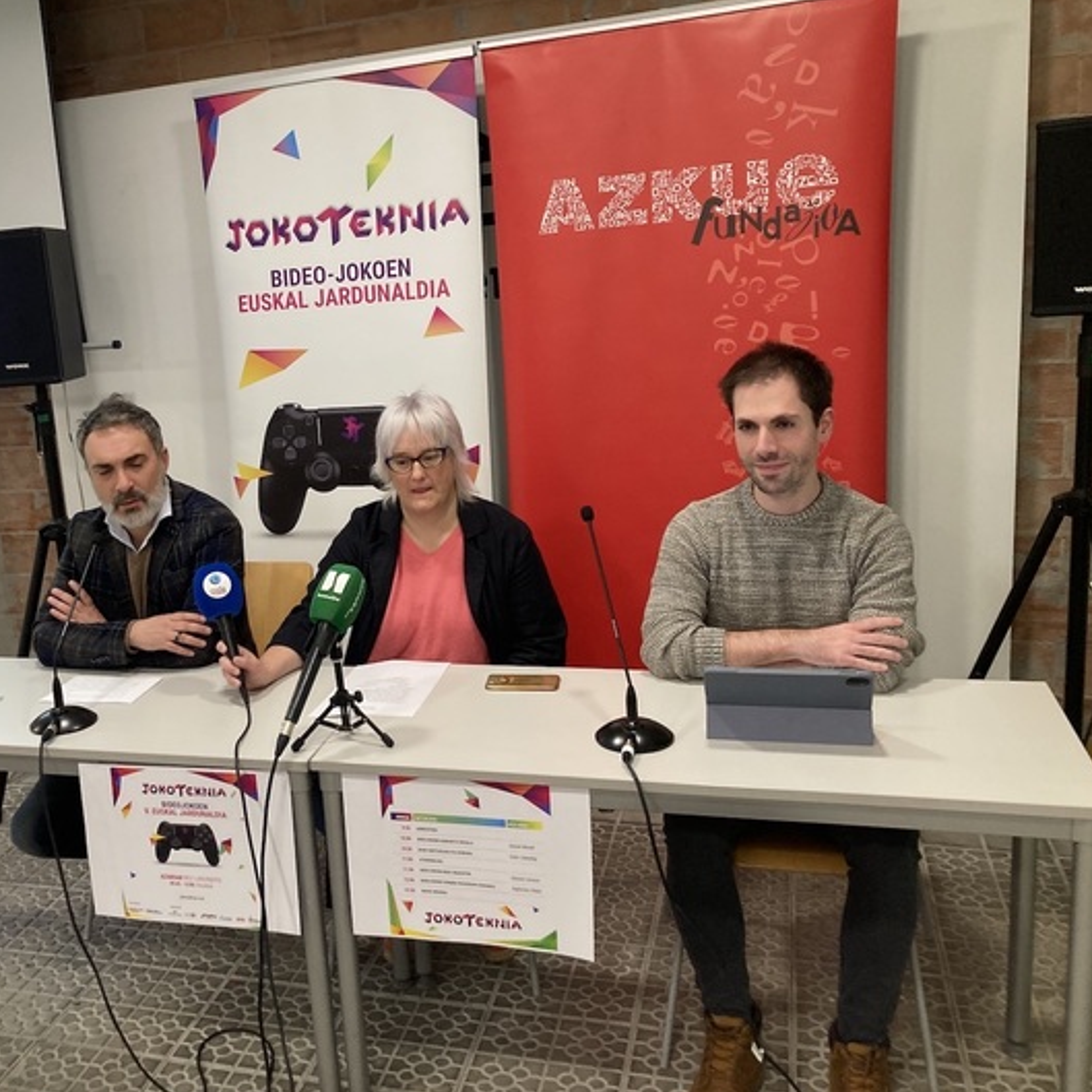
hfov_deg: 47.6
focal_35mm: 34
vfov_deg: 48.4
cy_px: 556
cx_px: 361
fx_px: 1213
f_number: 1.8
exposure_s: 1/50
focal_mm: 3.99
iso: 160
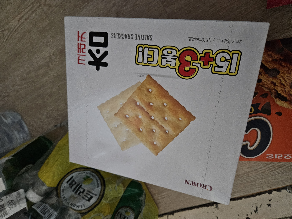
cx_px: 146
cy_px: 110
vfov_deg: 58.9
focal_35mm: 23
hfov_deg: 73.9
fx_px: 194
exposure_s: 1/24
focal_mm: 5.4
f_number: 1.8
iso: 800
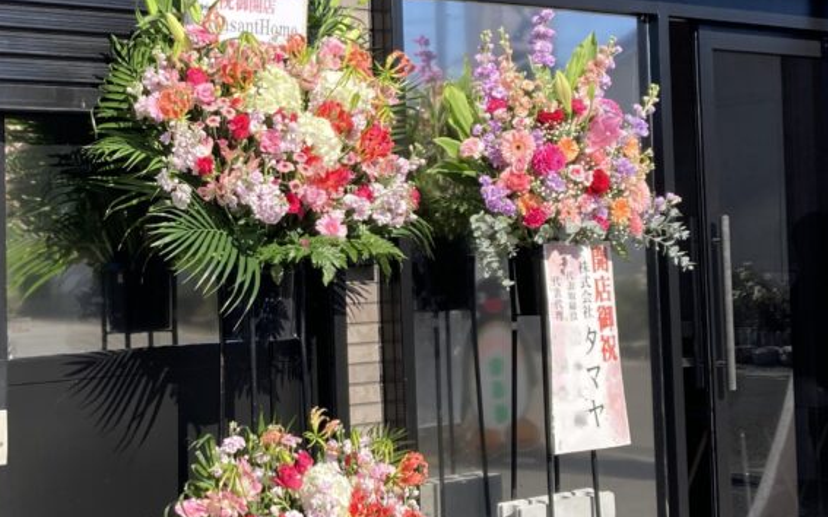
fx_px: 1511
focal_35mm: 67
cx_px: 291
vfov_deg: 19.4
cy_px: 193
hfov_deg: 30.5
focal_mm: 3.99
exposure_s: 1/1200
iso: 20
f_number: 1.8
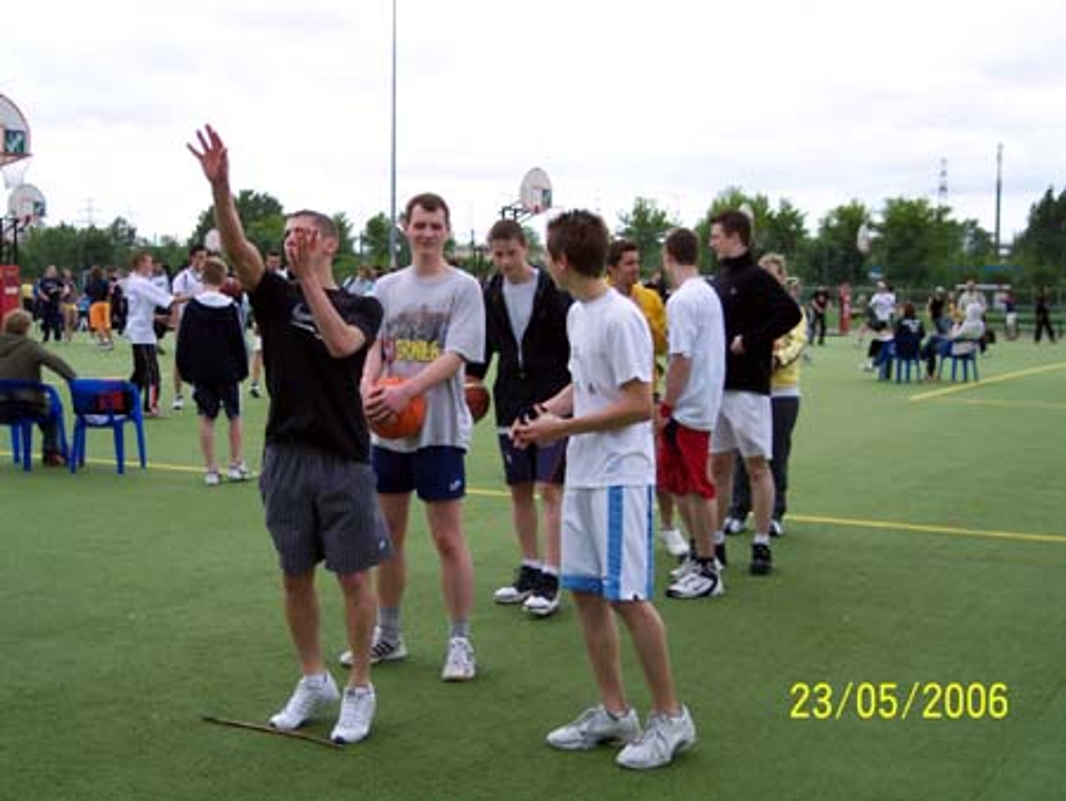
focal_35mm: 51
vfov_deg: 28.6
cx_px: 533
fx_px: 1571
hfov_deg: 37.5
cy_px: 400
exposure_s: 1/500
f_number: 3.4
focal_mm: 10.7
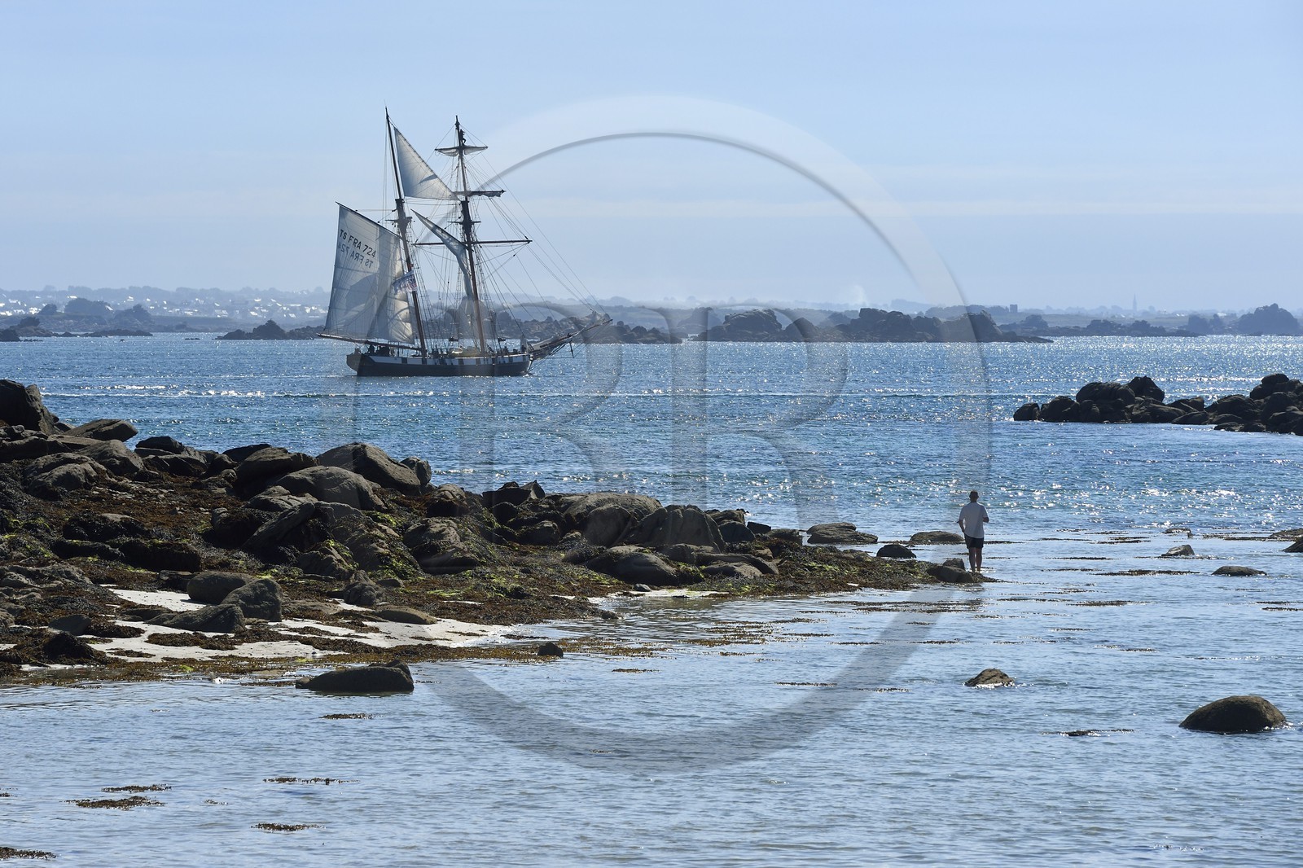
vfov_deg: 6.9
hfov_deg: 10.3
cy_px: 434
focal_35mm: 200
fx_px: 7237
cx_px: 652
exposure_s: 1/400
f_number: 13
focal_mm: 200
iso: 200
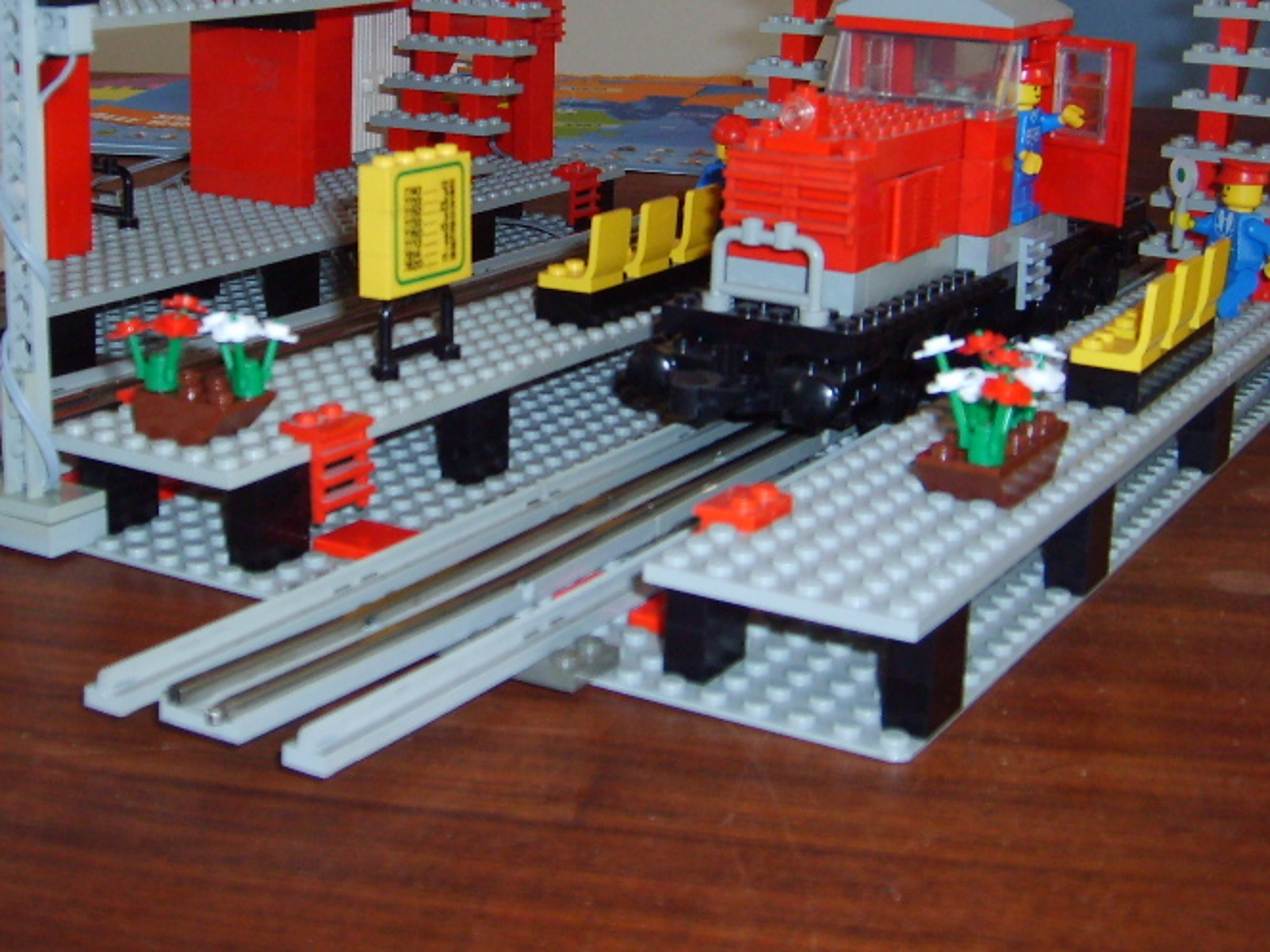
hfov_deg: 35.4
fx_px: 1981
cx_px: 509
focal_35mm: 54
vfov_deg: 26.7
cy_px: 249
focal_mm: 5.8
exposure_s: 1/45
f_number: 2.8
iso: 100
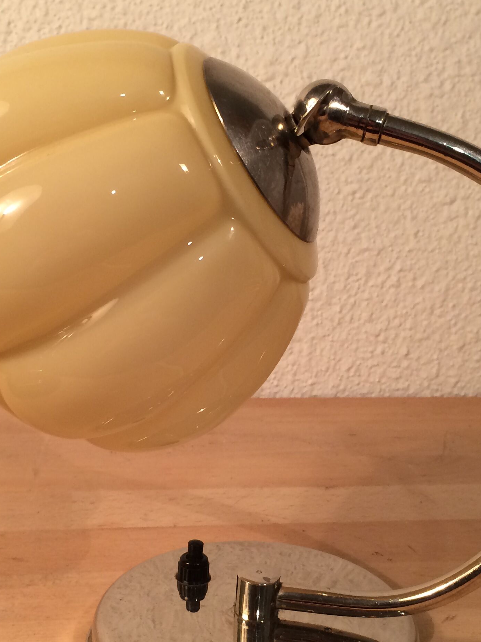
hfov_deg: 28.6
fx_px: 945
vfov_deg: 37.4
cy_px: 380
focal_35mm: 51
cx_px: 242
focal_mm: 4.15
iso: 50
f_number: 2.2
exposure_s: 1/33
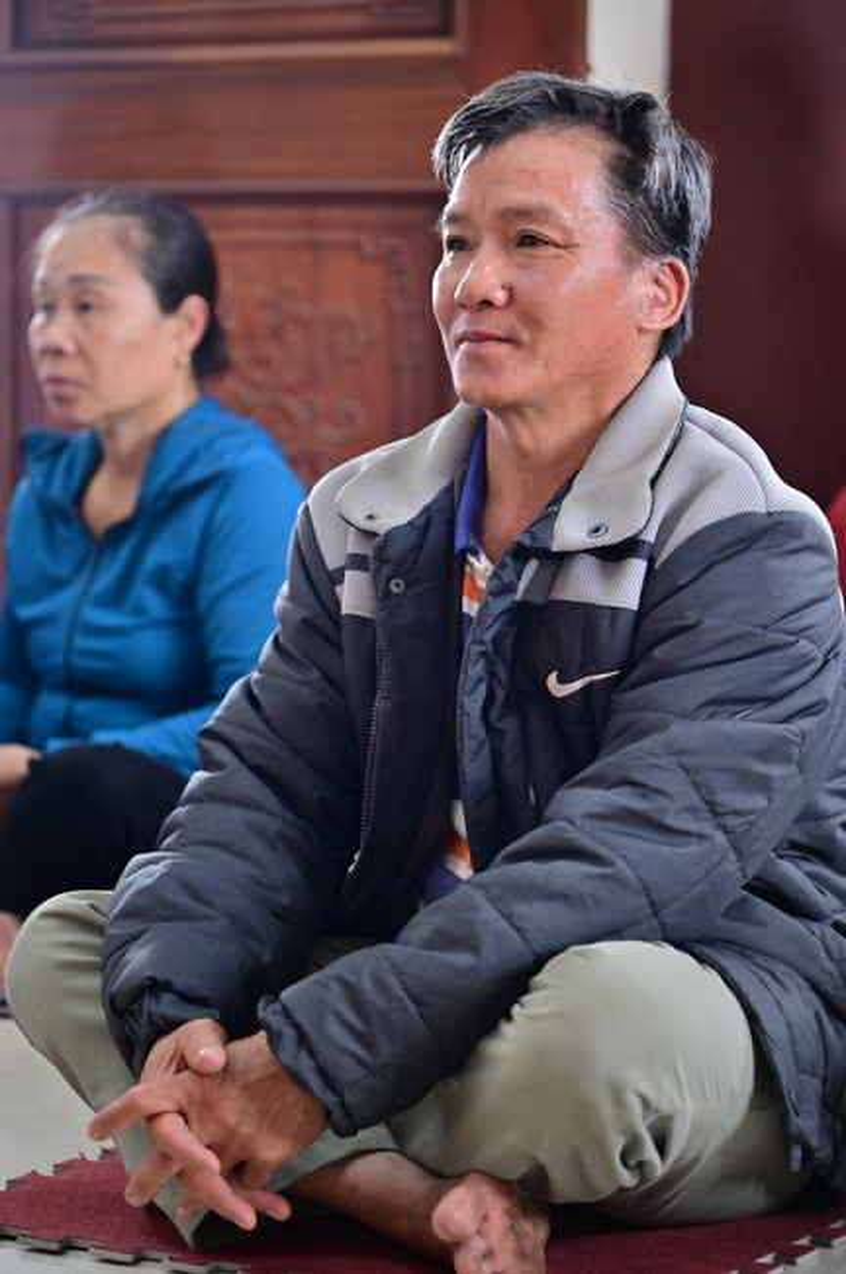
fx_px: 3885
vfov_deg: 18.6
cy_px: 637
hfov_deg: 12.4
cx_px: 423
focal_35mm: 110
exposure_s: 1/125
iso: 2500
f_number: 4.5
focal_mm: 110
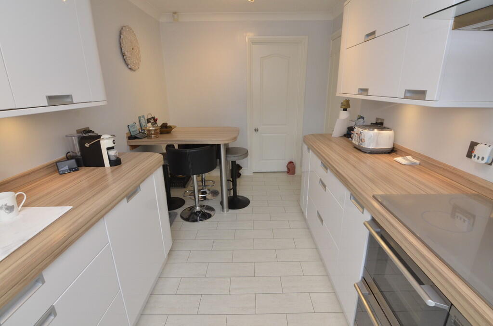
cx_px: 246
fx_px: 236
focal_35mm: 17
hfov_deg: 92.6
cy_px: 163
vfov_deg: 69.4
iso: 800
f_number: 8
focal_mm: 11.5
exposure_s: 1/60
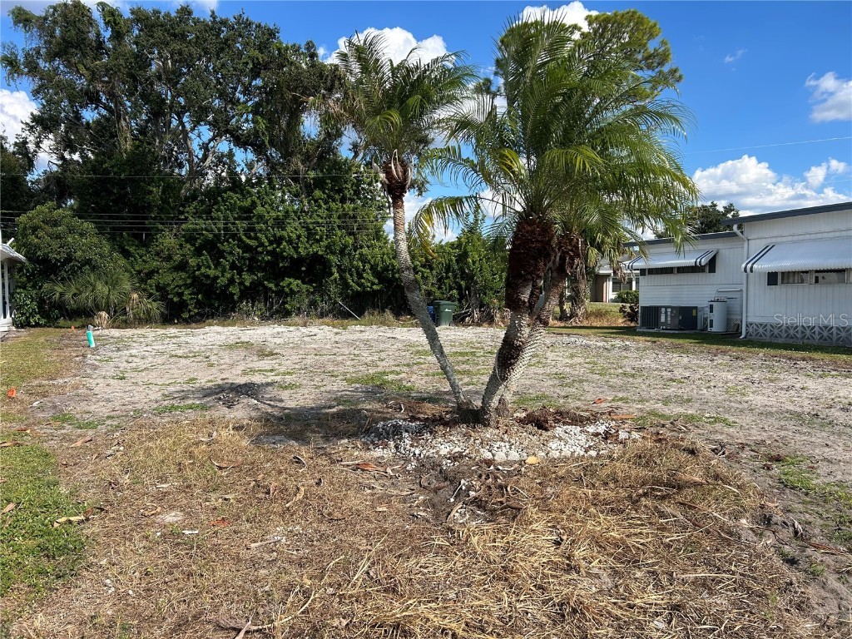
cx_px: 426
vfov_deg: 53.1
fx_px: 640
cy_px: 320
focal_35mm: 26
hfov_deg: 67.3
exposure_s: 1/3257
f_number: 1.5
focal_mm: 5.7
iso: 50
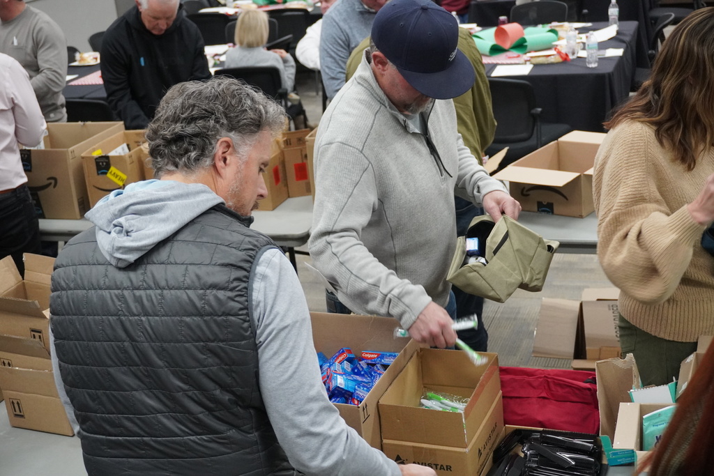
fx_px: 1101
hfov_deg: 35.9
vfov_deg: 24.4
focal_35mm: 56
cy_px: 238
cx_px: 357
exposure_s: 1/160
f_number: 5.6
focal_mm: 37
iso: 3200
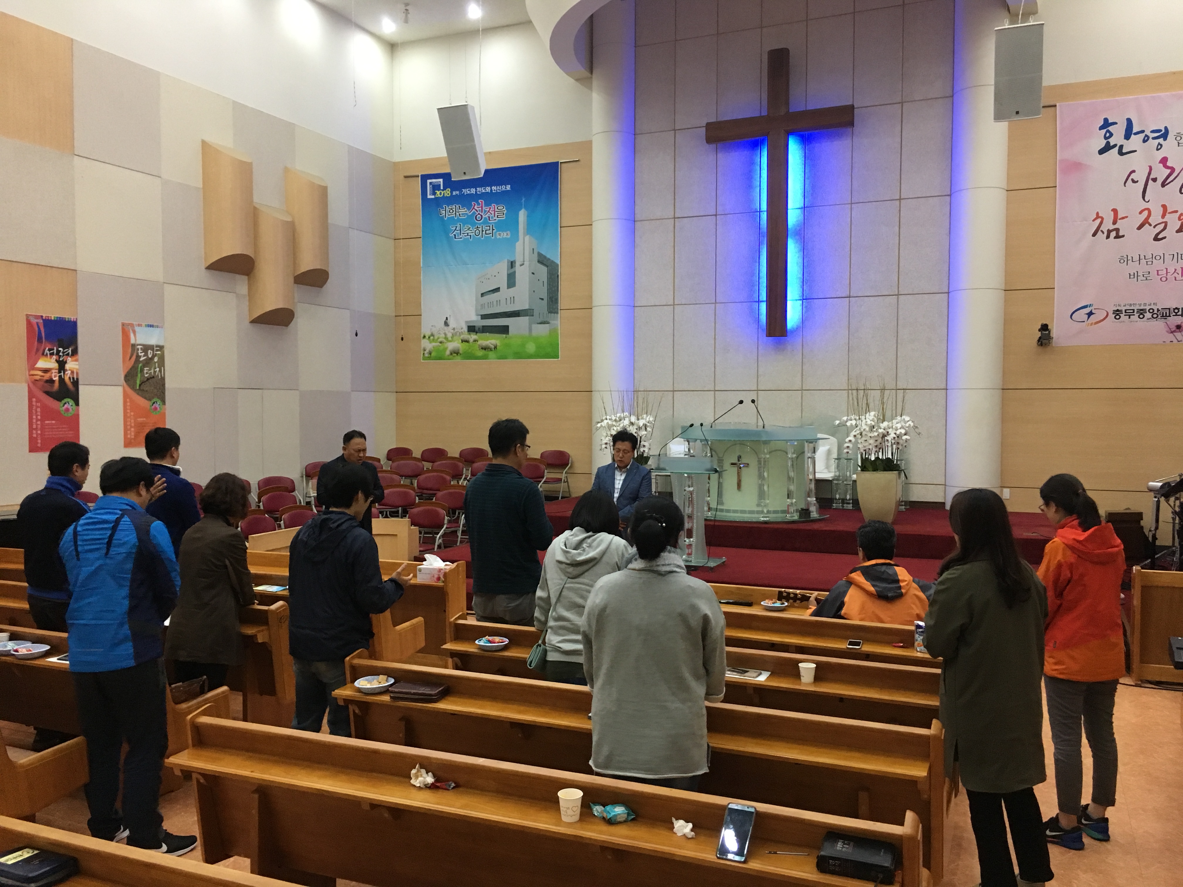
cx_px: 592
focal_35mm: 29
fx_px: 991
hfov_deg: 61.7
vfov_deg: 48.2
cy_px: 444
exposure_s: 1/30
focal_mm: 4.15
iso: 160
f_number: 2.2
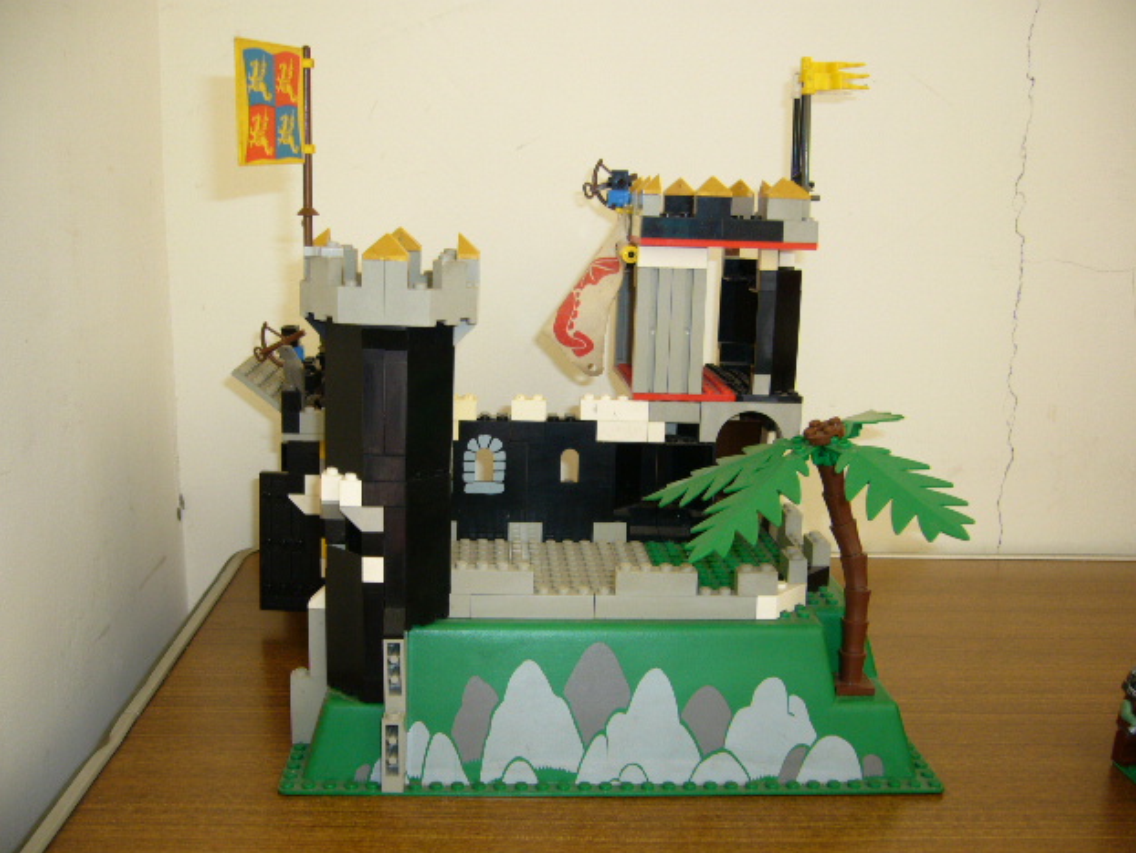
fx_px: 1182
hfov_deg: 51.3
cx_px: 553
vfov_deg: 39.7
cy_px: 437
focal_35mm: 36
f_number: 2.8
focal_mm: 5.8
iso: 100
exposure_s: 1/10
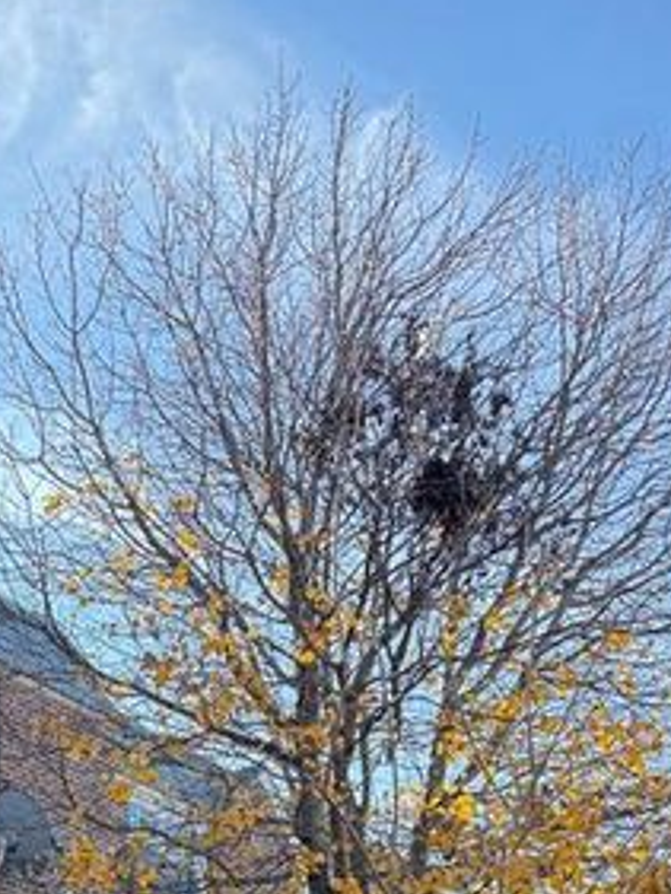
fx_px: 1472
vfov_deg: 30.4
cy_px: 969
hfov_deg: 24.0
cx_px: -64
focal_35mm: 57
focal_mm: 6.76
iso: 100
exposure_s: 1/822
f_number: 1.78
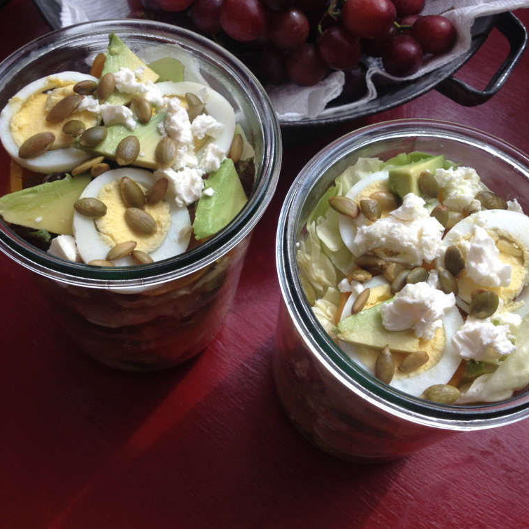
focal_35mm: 42
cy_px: 193
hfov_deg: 40.0
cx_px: 268
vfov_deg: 39.7
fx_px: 726
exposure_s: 1/133
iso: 50
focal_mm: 4.28
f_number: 2.4
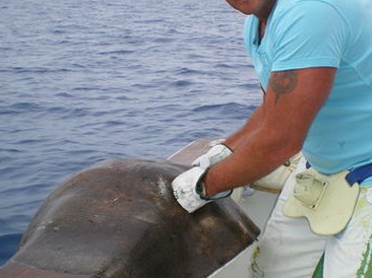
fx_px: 666
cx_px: 222
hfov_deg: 31.1
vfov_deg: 23.6
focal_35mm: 62
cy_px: 106
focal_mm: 6.3
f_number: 4.6
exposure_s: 1/320
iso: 50
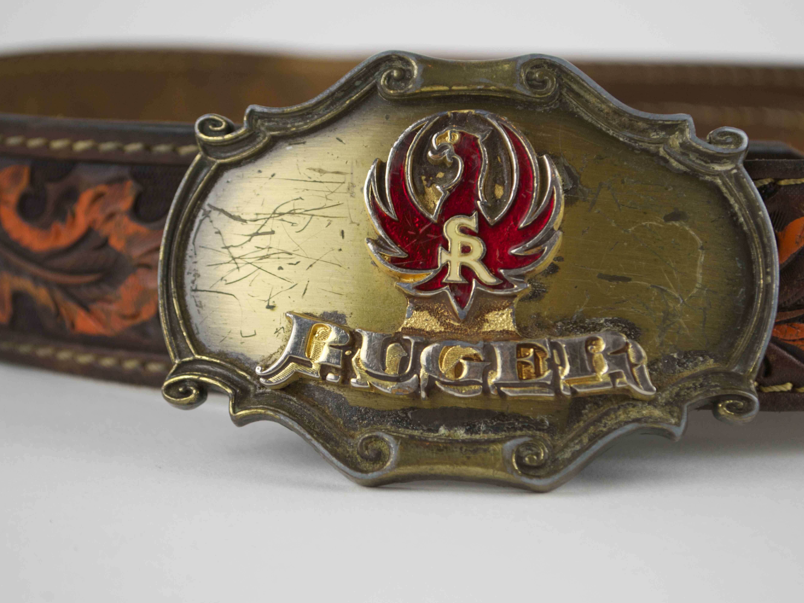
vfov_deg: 16.5
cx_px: 446
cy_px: 301
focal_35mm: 90
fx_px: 2080
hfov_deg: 21.9
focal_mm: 55
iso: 400
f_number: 5.6
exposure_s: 1/40
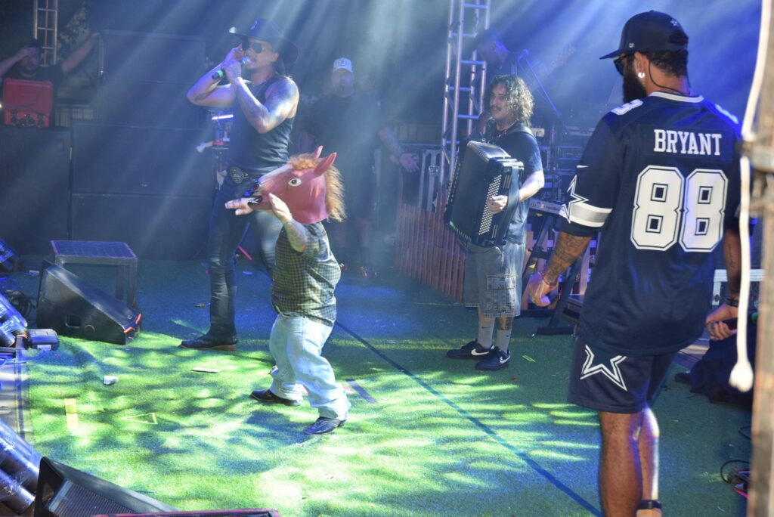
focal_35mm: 52
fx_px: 1129
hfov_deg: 37.8
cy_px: 258
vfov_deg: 25.8
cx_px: 387
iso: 800
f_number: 5.6
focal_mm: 35
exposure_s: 1/125
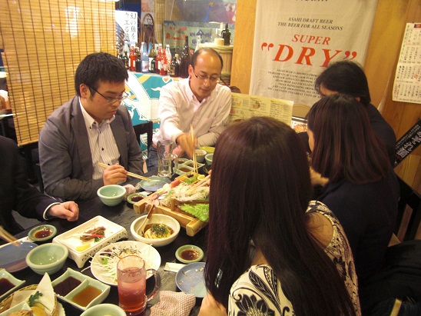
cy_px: 158
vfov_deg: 49.7
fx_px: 341
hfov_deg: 63.4
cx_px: 210
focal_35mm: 28
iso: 200
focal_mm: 4.9
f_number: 2.6
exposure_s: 1/4
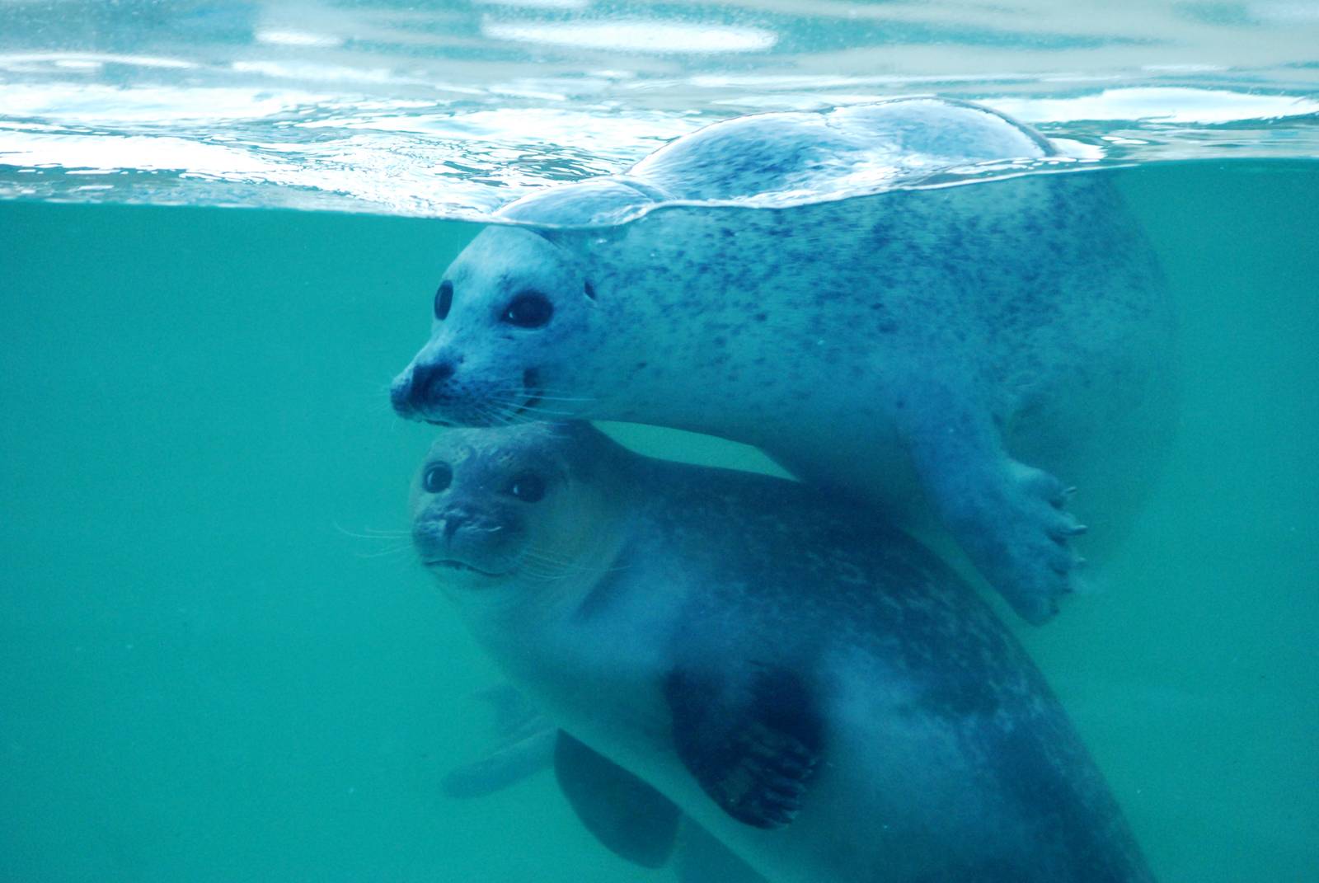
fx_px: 7428
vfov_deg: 6.8
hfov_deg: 10.1
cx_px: 660
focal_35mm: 202
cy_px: 442
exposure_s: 1/160
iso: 1000
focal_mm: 135
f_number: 4.5
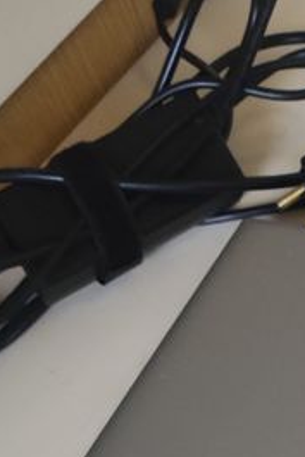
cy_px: 723
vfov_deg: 18.1
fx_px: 1244
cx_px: 364
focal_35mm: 98
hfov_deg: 13.6
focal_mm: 4.7
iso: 894
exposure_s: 1/33
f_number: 1.79
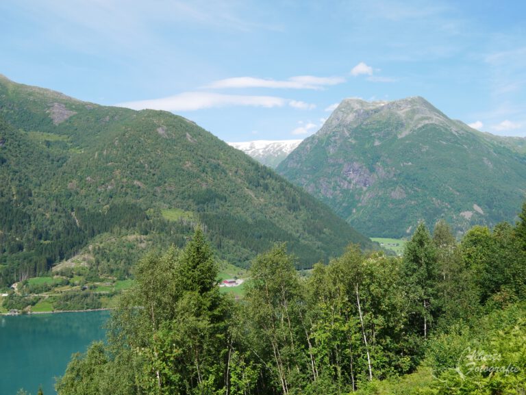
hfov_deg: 51.3
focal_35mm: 36
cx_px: 263
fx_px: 547
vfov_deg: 39.7
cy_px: 198
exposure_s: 1/250
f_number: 9
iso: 200
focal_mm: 18
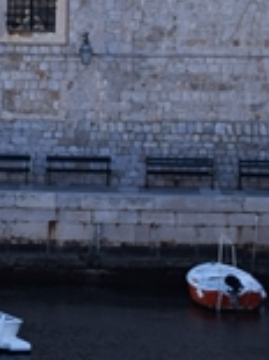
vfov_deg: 6.9
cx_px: -615
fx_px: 2936
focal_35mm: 283
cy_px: -159
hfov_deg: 4.9
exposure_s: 1/250
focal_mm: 38
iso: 200
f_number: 8
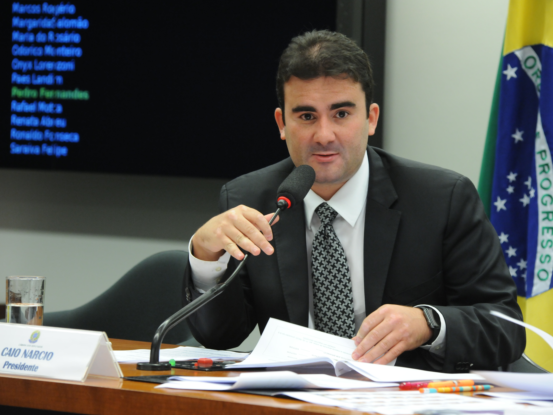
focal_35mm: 185
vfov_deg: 8.0
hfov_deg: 10.7
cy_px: 208
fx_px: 2956
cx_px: 301
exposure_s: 1/125
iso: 3200
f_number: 8
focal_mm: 170
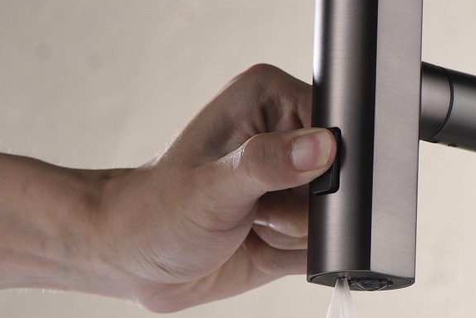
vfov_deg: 5.1
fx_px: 3572
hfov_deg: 7.6
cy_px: 179
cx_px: 364
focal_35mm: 270
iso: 80
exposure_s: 1/160
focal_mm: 105
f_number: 13
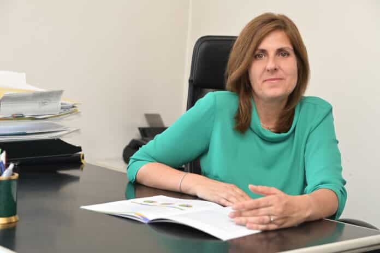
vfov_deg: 19.4
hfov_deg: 28.9
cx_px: 190
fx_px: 738
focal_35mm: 70
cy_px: 126
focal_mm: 70
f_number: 4
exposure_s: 1/100
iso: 640
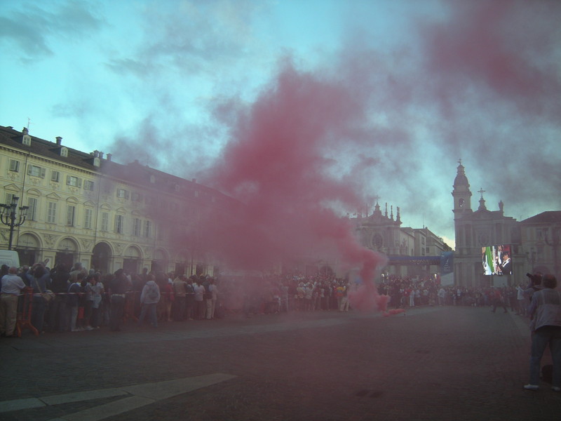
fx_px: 454
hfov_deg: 63.4
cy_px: 210
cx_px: 280
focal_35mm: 28
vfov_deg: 49.7
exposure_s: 1/58.2
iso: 71
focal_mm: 4.7
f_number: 2.8
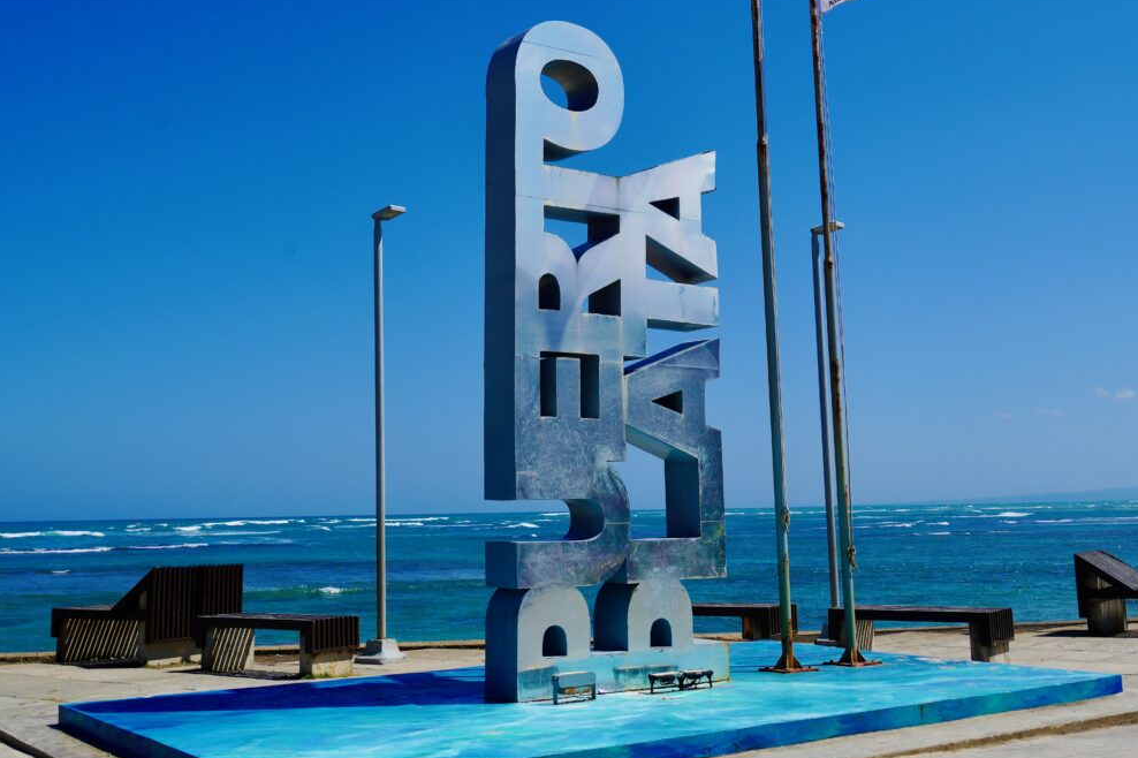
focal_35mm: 28
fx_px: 885
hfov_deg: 65.5
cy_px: 385
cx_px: 587
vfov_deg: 46.4
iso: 100
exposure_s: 1/320
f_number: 10
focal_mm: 27
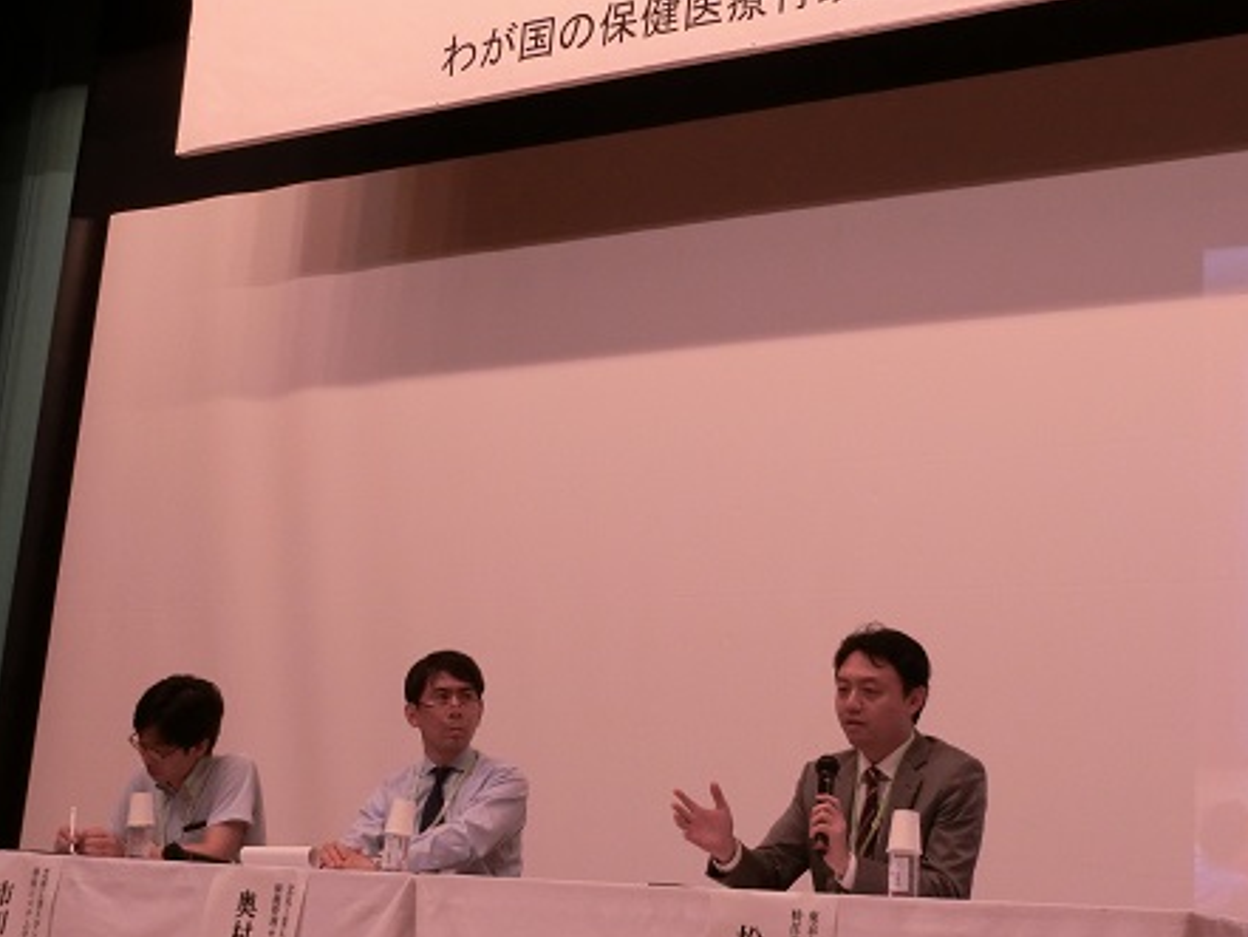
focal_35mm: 66
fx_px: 2380
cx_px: 696
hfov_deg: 29.4
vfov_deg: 22.2
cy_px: 385
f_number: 4.7
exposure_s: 1/60
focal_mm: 9.3
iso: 400
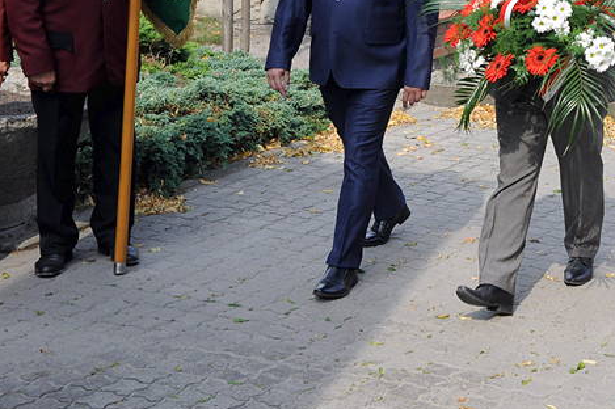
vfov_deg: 15.5
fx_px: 1485
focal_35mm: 87
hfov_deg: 22.9
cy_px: 62
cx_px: 534
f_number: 10
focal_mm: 32
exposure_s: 1/400
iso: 500
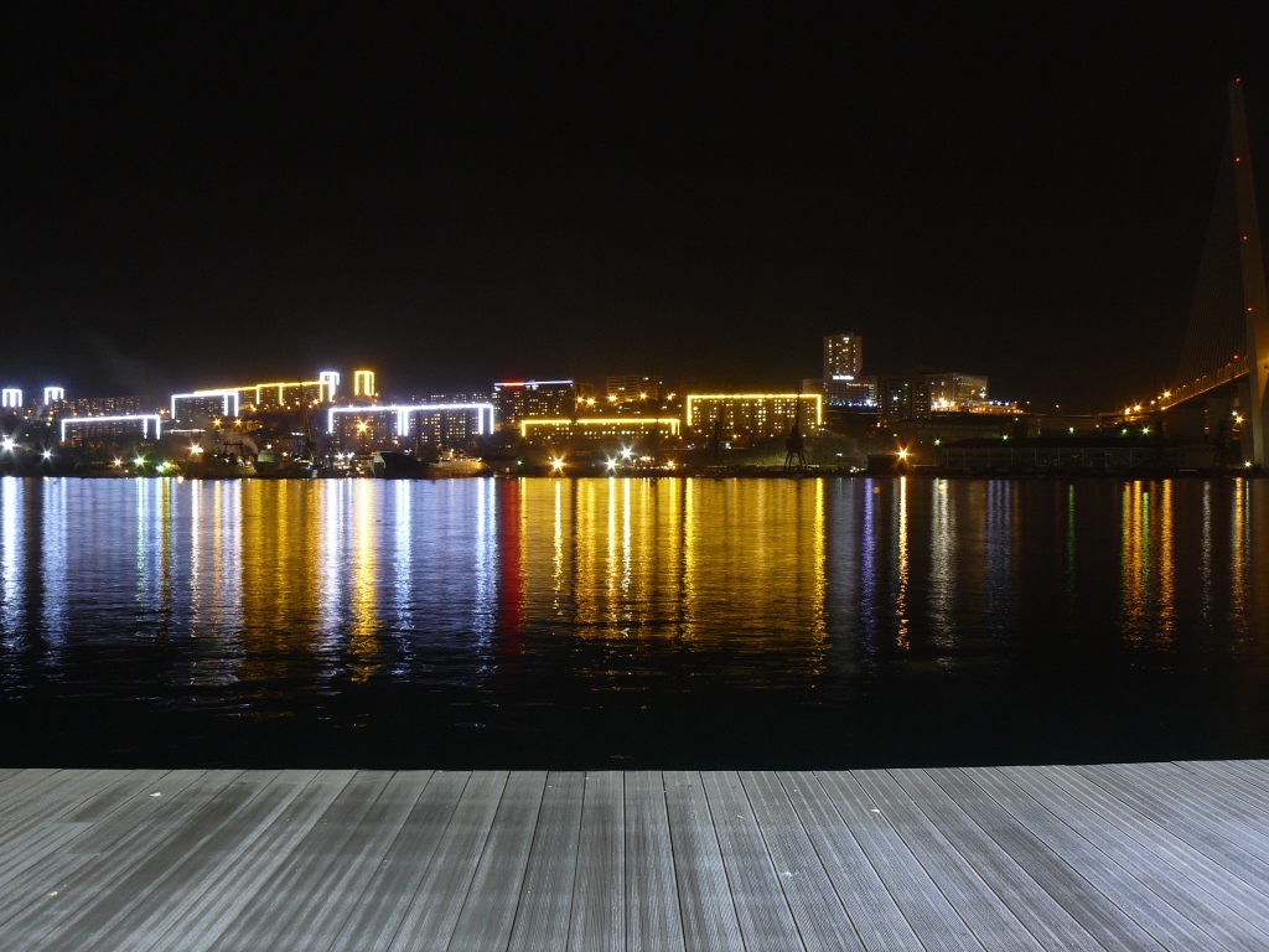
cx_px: 634
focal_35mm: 36
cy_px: 476
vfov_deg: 39.7
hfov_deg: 51.4
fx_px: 1320
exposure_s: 6
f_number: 5
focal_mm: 6
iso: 100
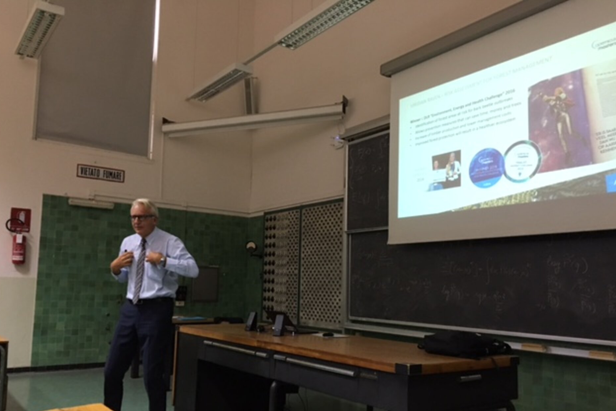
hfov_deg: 60.3
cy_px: 237
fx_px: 530
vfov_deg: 42.2
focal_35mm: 31
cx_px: 302
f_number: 2.2
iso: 200
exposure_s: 1/20
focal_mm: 4.15
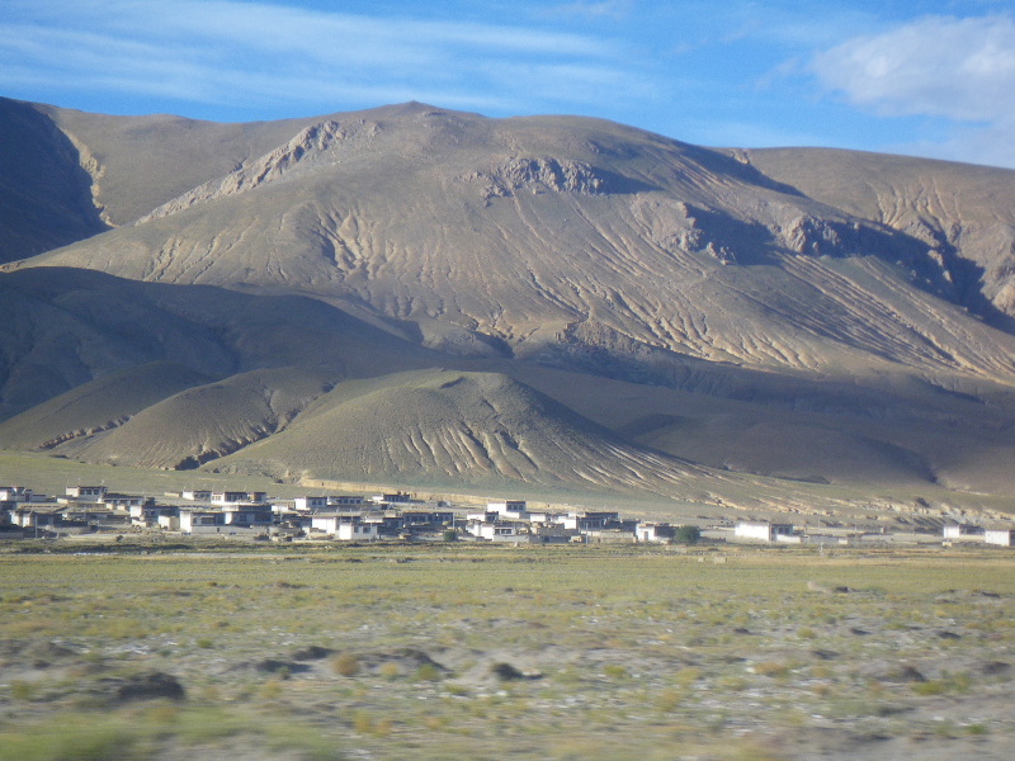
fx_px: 3372
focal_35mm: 115
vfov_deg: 12.9
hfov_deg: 17.1
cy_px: 380
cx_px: 508
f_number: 5.2
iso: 80
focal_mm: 20.6
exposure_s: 1/160
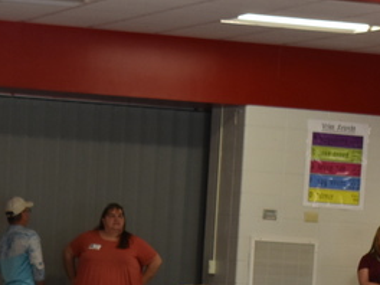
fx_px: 2157
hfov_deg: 10.1
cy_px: 373
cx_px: 137
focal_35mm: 196
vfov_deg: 7.5
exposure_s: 1/80
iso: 1100
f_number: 7.1
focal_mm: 45
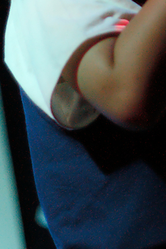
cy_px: -9
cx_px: 169
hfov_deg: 7.5
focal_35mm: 183
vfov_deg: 11.1
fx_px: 1266
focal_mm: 50
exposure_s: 1/80
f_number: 1.4
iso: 1250
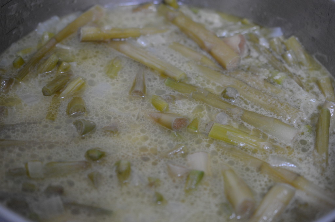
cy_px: 111
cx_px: 168
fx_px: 558
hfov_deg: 33.4
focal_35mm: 60
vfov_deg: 22.6
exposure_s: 1/60
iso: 1100
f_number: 3
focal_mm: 40
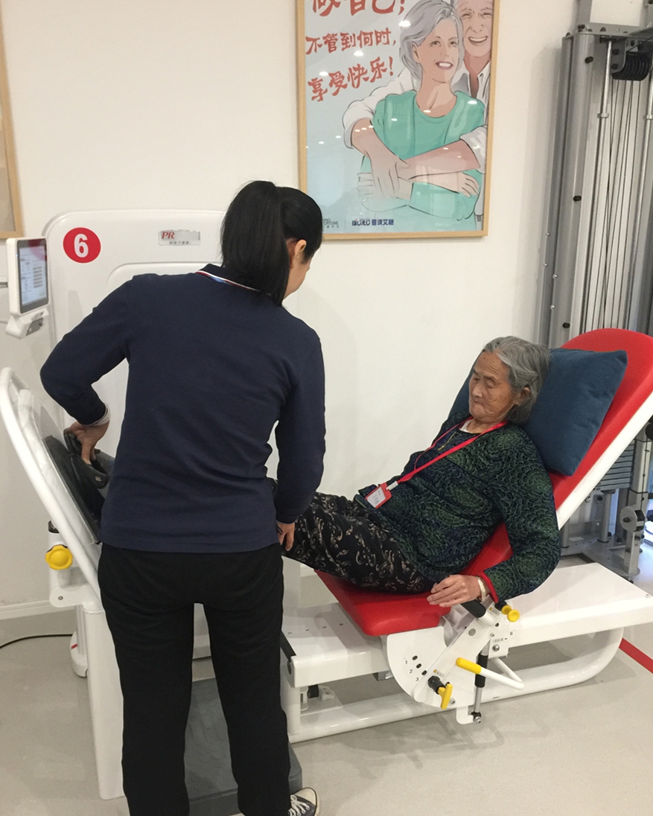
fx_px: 749
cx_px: 321
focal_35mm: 31
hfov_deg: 47.1
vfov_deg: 57.1
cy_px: 439
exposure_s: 1/17
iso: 125
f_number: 2.2
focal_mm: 4.15
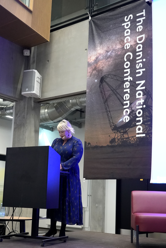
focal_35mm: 45
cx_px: 83
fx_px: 311
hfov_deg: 29.9
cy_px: 124
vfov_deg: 43.6
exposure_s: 1/160
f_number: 4.5
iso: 8000
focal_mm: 45
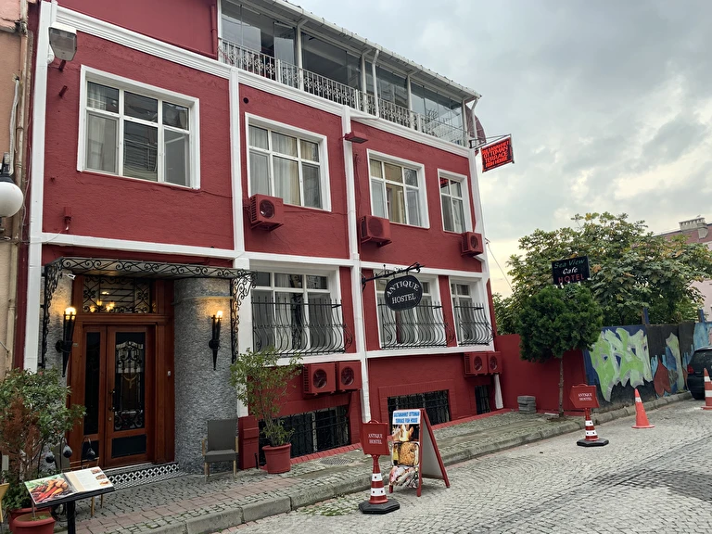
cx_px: 356
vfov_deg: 53.1
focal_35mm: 26
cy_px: 267
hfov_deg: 67.3
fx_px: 535
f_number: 1.8
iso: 25
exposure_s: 1/121
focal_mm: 4.25
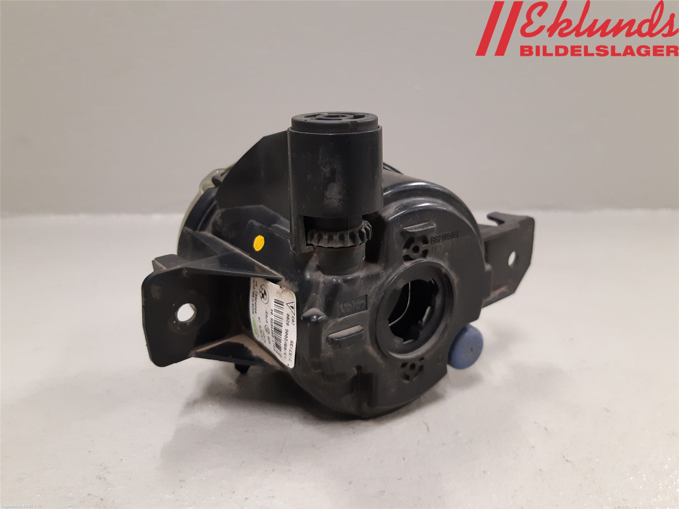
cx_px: 340
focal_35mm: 26
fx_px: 510
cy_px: 254
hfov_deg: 67.3
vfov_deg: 53.1
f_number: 1.7
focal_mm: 3.93
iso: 250
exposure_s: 1/50
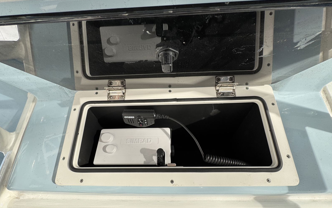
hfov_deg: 101.5
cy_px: 114
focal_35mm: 15
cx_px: 167
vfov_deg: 74.6
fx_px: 136
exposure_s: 1/392
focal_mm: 2.22
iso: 40
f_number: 2.2
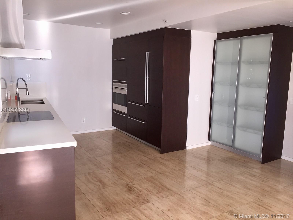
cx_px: 146
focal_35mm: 29
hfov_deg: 61.7
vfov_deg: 48.2
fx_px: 245
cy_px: 110
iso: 32
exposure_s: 1/30
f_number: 2.2
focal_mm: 4.15
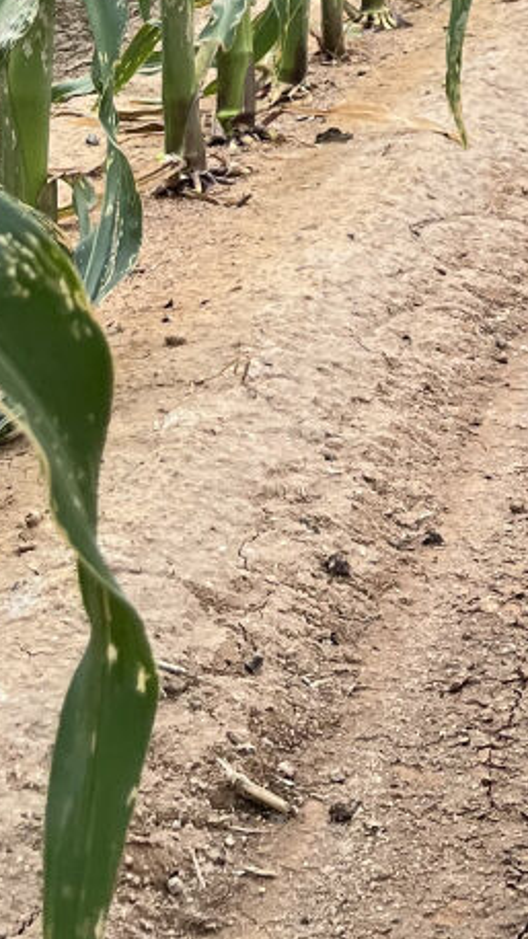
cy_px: -525
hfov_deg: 10.9
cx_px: 971
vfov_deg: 18.2
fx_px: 2564
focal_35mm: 103
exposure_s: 1/777
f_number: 1.6
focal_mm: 5.1
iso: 50
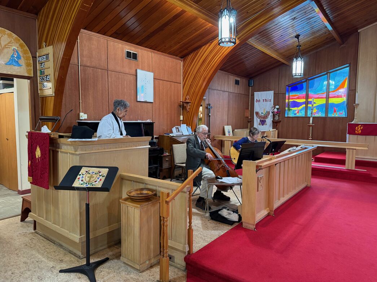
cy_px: 141
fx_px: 261
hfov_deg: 71.6
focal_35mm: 24
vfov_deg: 56.8
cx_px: 188
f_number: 1.78
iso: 400
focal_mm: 6.76
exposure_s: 1/60
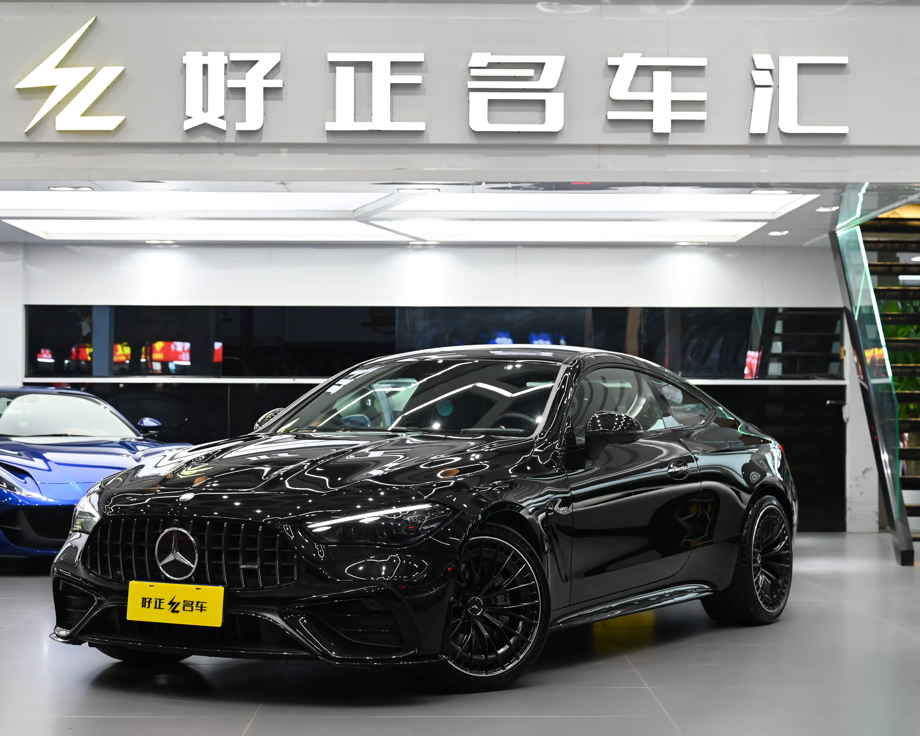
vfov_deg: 20.7
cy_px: 369
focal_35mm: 74
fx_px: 2015
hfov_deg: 25.7
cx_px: 429
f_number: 4.5
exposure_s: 1/160
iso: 1250
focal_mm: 65
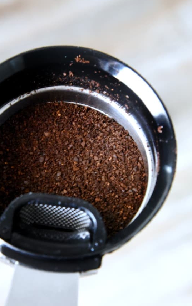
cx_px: 50
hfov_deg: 9.6
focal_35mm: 136
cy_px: 178
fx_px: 1138
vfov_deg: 15.4
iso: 12800
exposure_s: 1/50
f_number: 10
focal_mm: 85
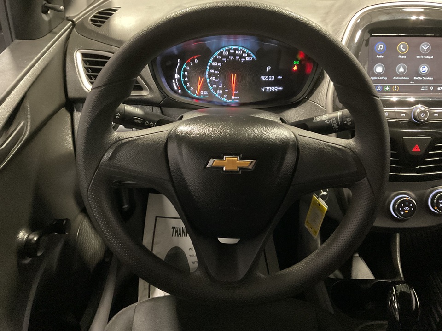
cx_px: 221
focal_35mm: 29
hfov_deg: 61.7
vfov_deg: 48.2
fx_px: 370
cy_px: 166
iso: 500
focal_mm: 3
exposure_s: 1/24
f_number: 1.8
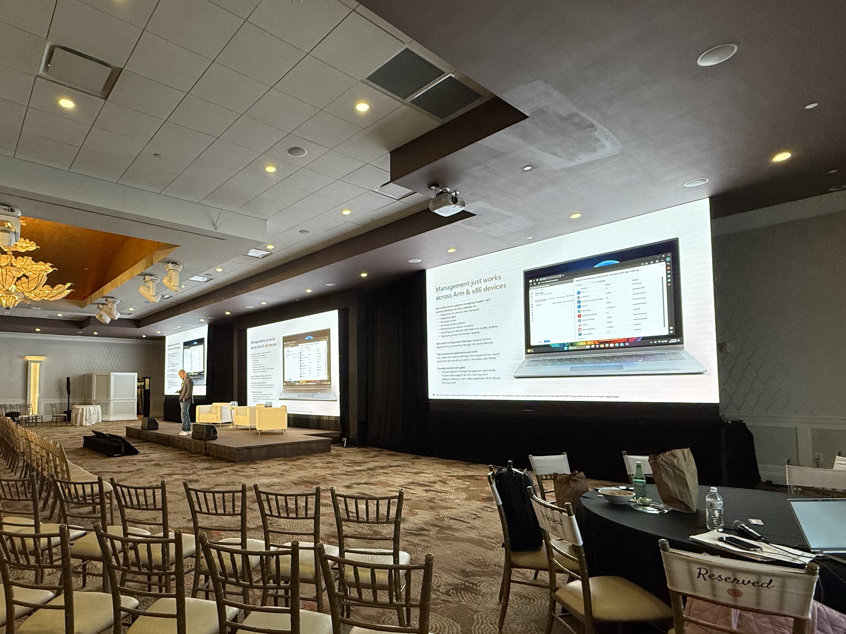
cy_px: 361
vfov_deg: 65.7
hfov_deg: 80.8
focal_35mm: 20
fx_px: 489
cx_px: 338
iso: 250
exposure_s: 1/120
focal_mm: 2.22
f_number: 2.2
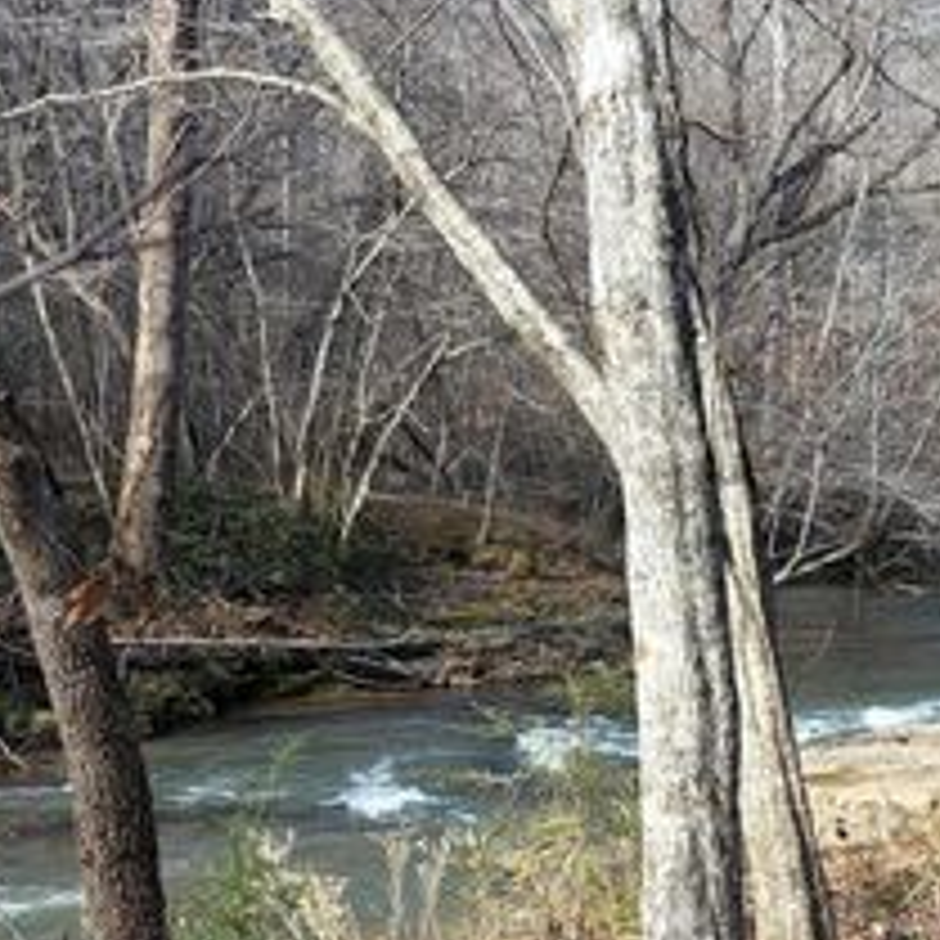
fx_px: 1690
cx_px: 630
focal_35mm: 55
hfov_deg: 30.8
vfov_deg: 30.4
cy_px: 744
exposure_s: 1/414
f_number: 1.6
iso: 50
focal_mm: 5.96
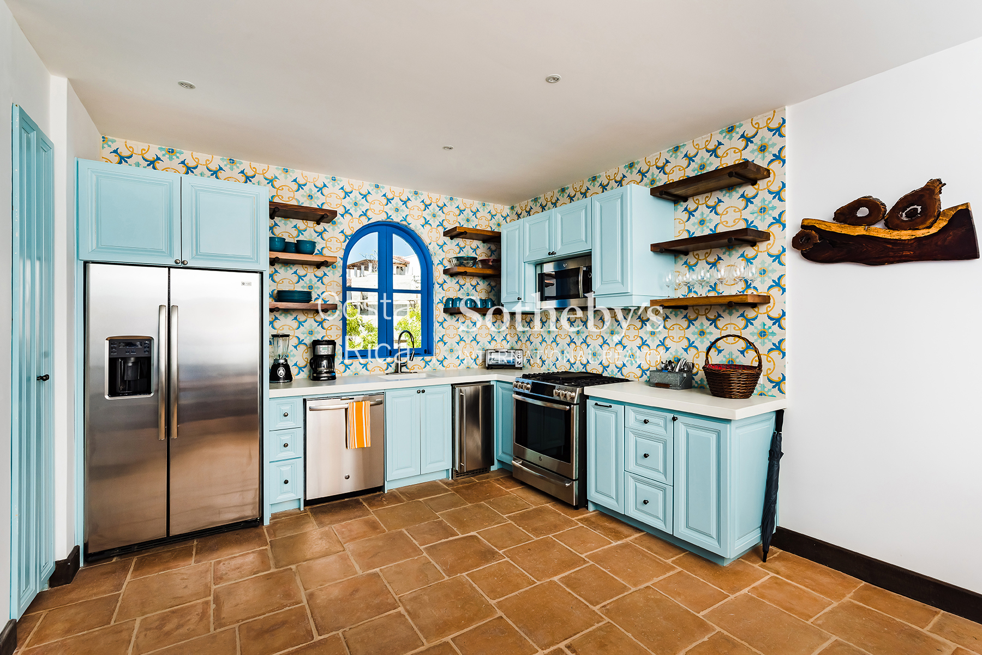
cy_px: 328
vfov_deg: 77.4
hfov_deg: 100.4
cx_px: 491
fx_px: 409
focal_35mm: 15
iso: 200
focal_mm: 15
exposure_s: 1/200
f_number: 8
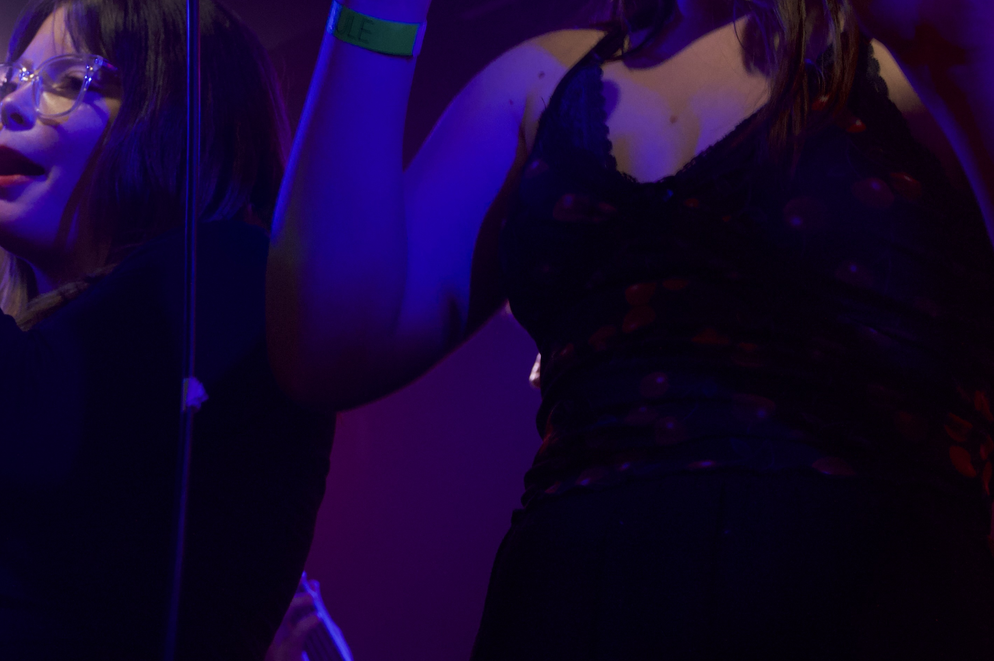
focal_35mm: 127
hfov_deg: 16.0
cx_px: 101
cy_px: 166
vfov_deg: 10.8
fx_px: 3504
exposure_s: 1/200
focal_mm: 40
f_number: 4.5
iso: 720
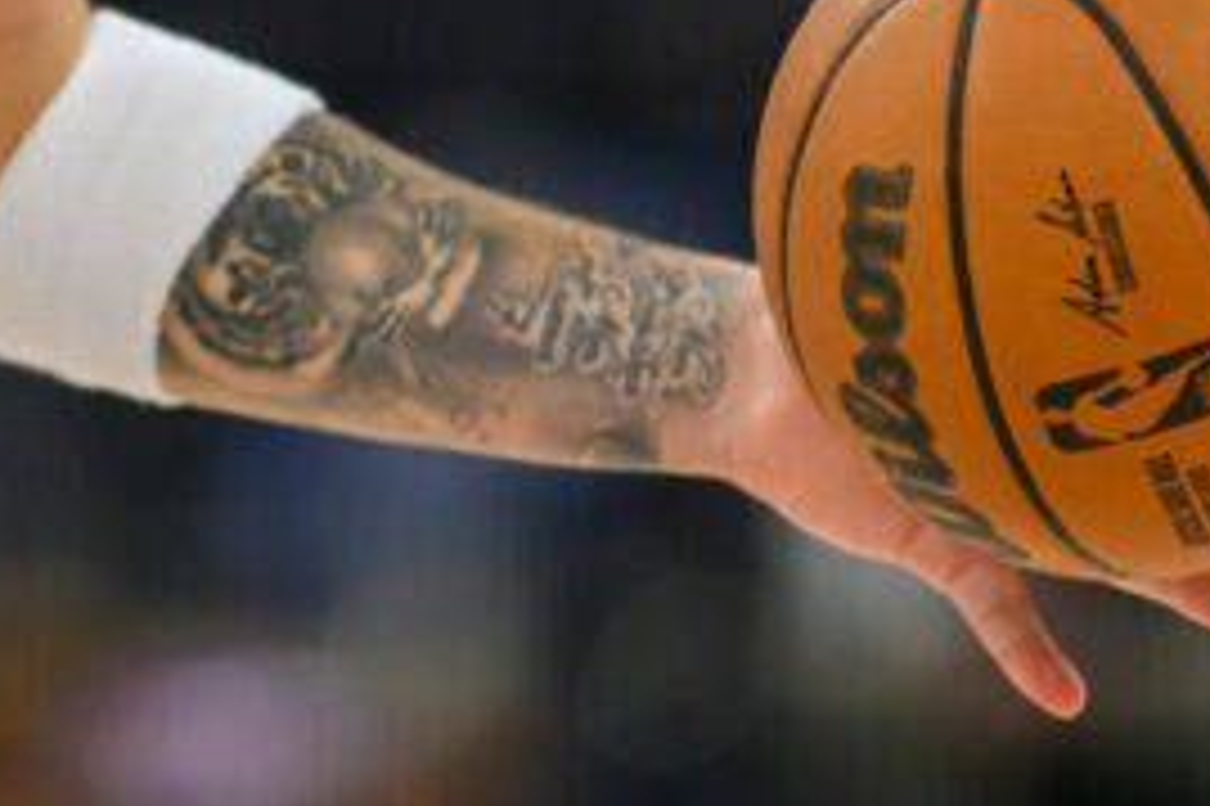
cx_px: -576
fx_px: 37418
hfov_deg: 1.9
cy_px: -423
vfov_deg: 1.2
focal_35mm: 1114
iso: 2000
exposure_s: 1/1250
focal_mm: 300
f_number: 3.2
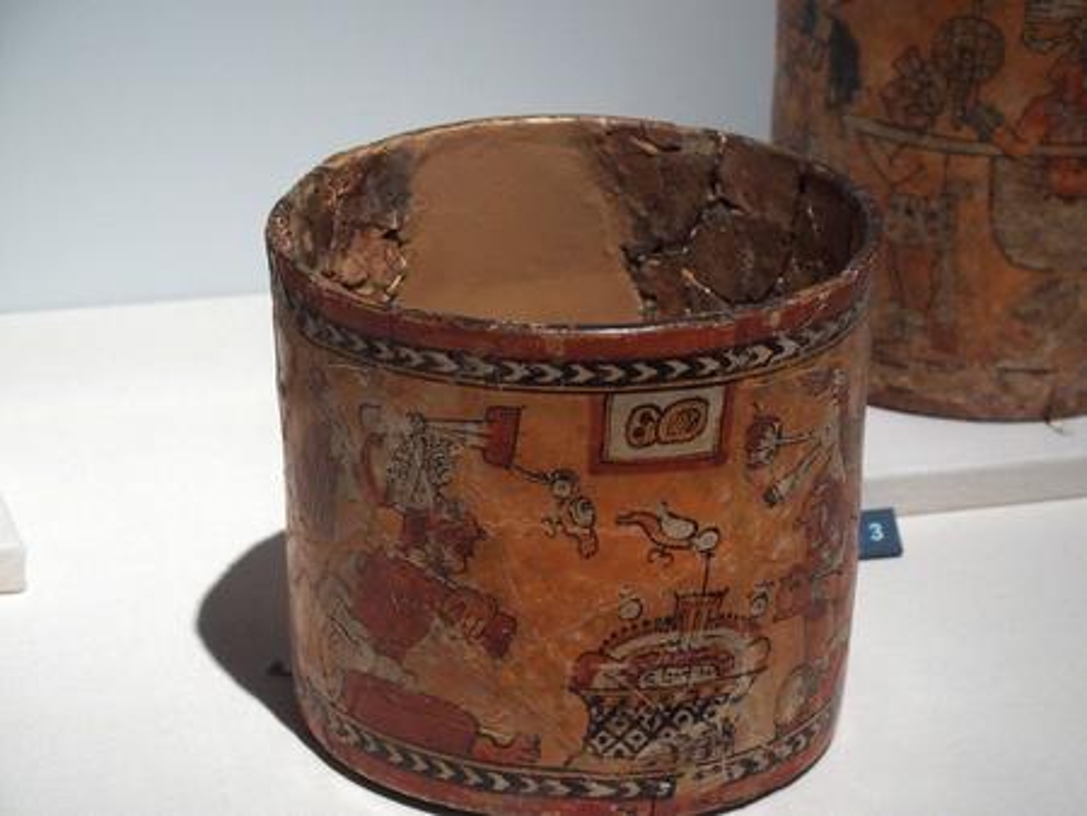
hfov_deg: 21.3
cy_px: 408
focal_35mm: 92
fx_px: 2890
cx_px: 544
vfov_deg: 16.1
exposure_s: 1/40
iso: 800
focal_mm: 19.6
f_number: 2.8
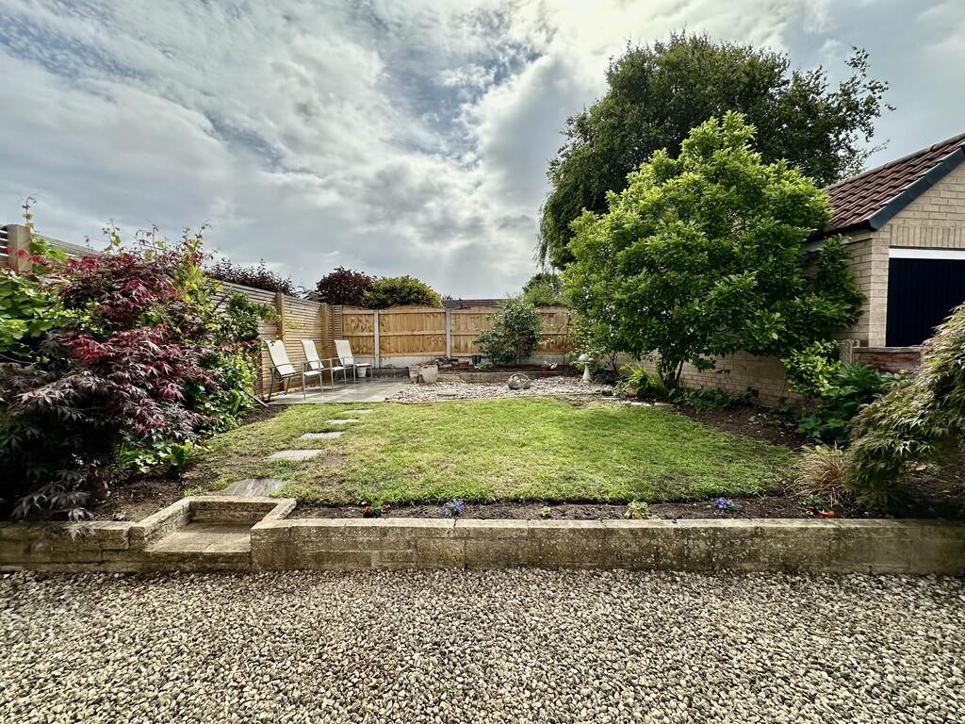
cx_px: 482
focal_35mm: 14
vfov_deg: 85.7
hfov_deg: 102.1
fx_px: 390
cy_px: 362
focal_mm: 2.22
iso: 50
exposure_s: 1/2398
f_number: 2.2
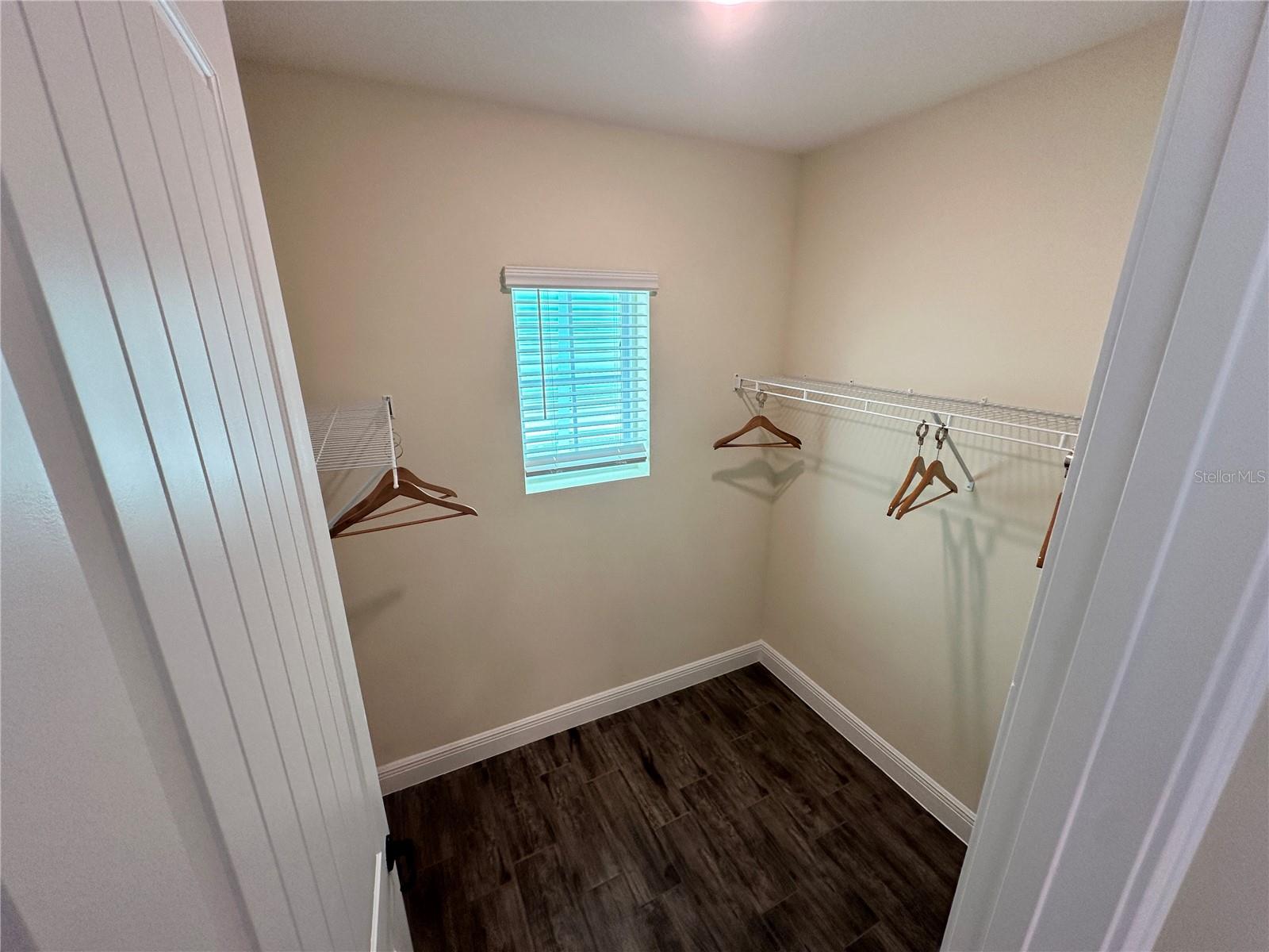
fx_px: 513
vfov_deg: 85.7
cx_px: 634
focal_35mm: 14
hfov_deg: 102.1
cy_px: 476
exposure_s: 1/120
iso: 125
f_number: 2.2
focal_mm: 2.22
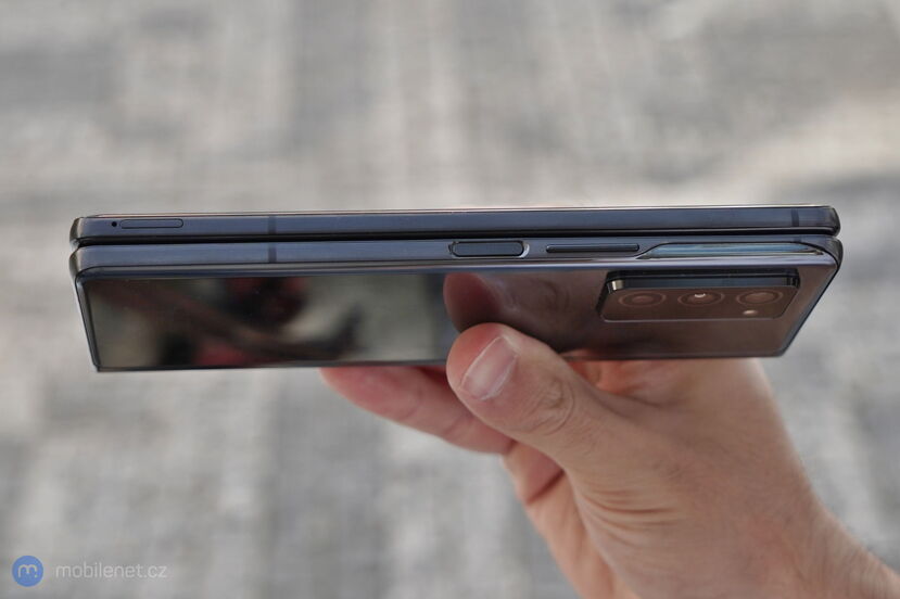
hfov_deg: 34.5
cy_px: 300
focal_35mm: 58
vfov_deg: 23.4
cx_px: 450
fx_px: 1449
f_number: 6.3
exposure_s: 1/250
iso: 400
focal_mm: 58
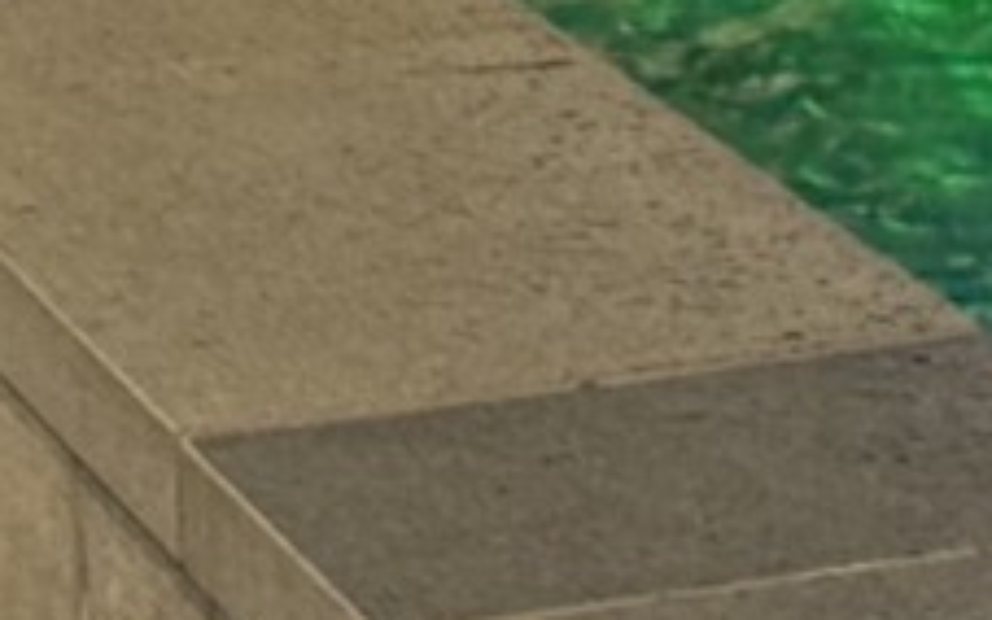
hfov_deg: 7.1
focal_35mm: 287
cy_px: -437
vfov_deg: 4.5
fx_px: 7761
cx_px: 1875
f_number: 1.78
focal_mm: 6.76
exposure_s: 1/30
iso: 640
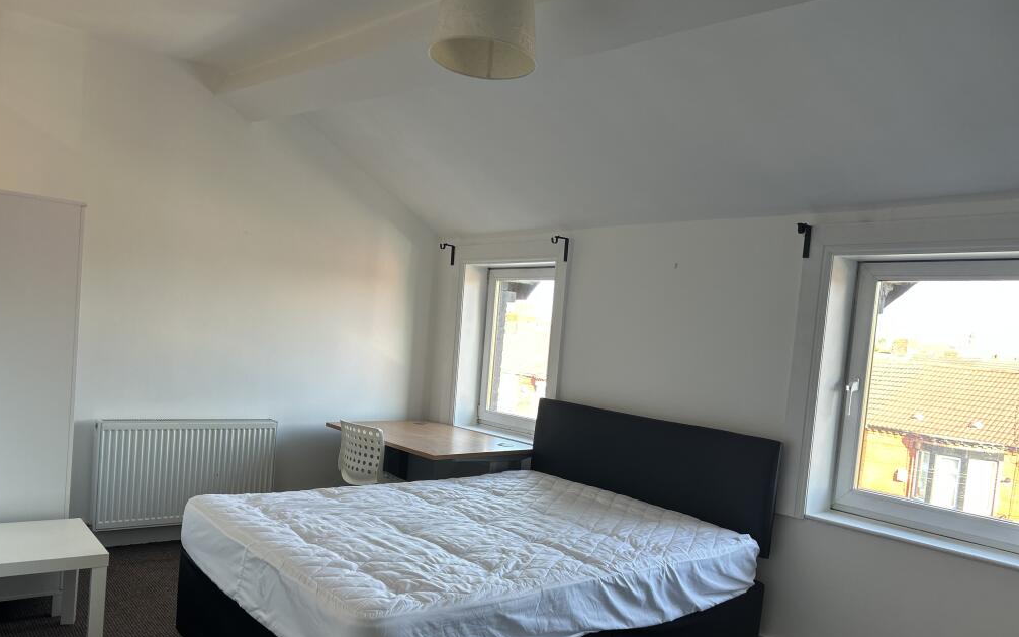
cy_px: 382
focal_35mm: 28
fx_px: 778
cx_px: 502
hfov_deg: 66.5
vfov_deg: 44.3
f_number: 1.5
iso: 64
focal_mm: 5.7
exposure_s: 1/121
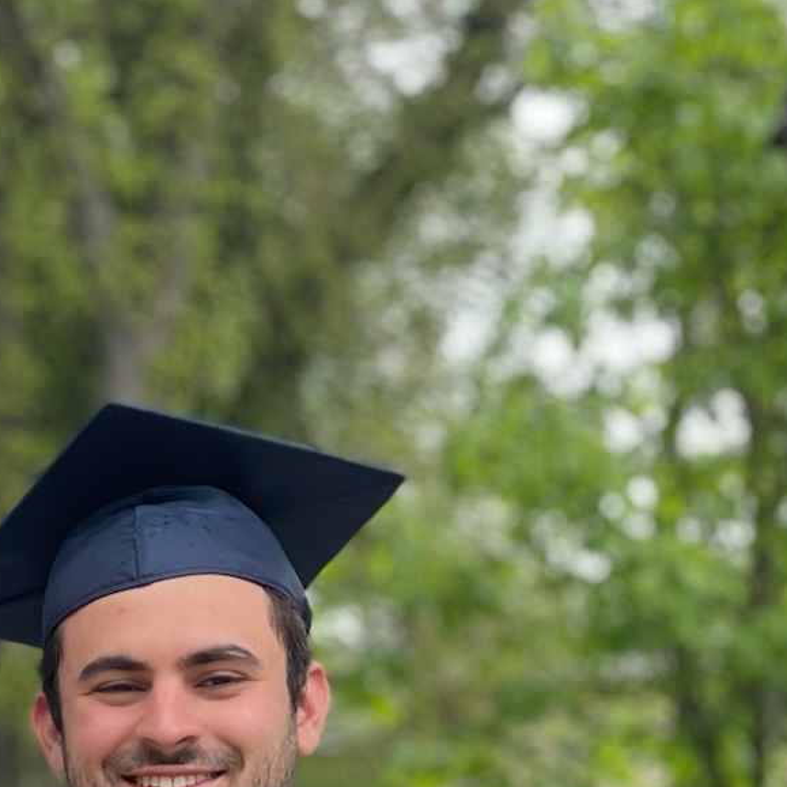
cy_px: 1018
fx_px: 5144
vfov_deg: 8.6
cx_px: 45
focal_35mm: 200
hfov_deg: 8.7
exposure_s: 1/121
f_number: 2.2
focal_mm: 7.5
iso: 25
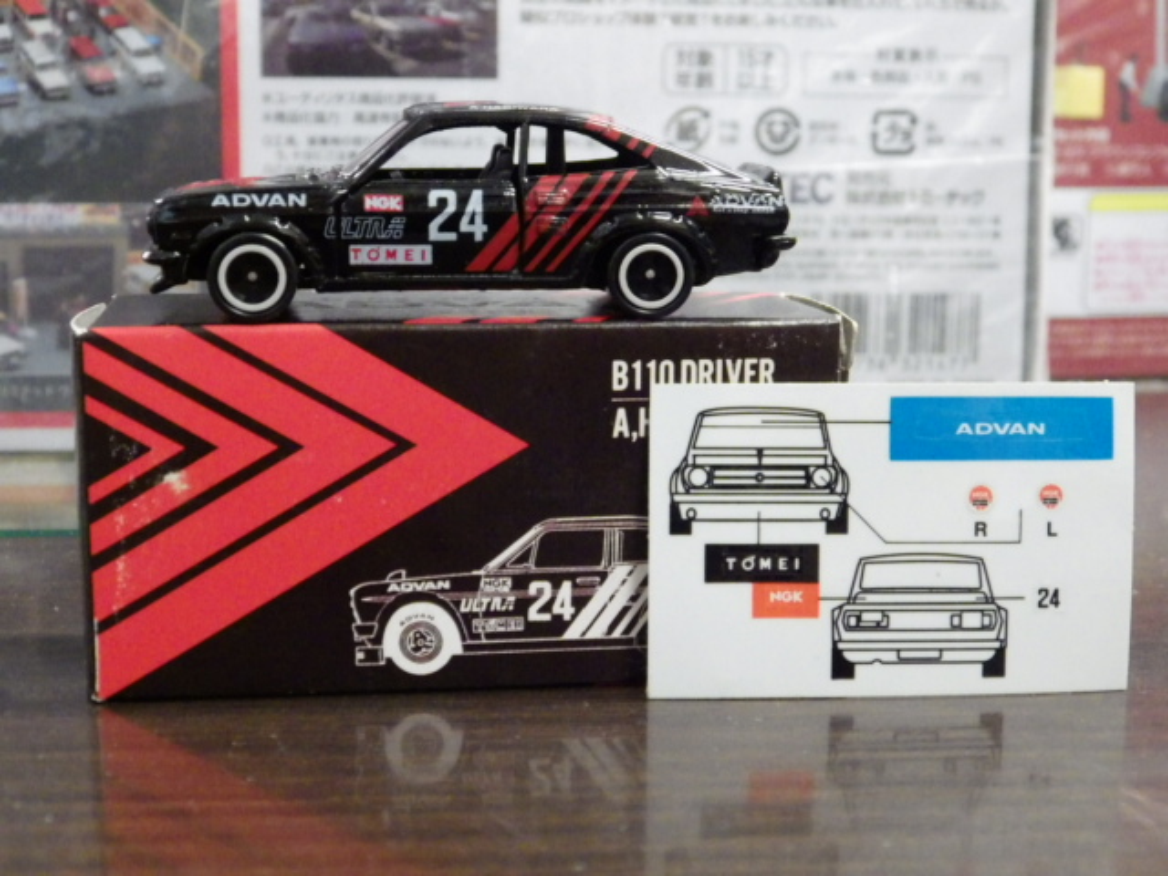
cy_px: 438
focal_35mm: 59
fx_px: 1991
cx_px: 584
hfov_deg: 32.7
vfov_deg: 24.8
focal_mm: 10.7
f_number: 4
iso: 1250
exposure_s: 1/25
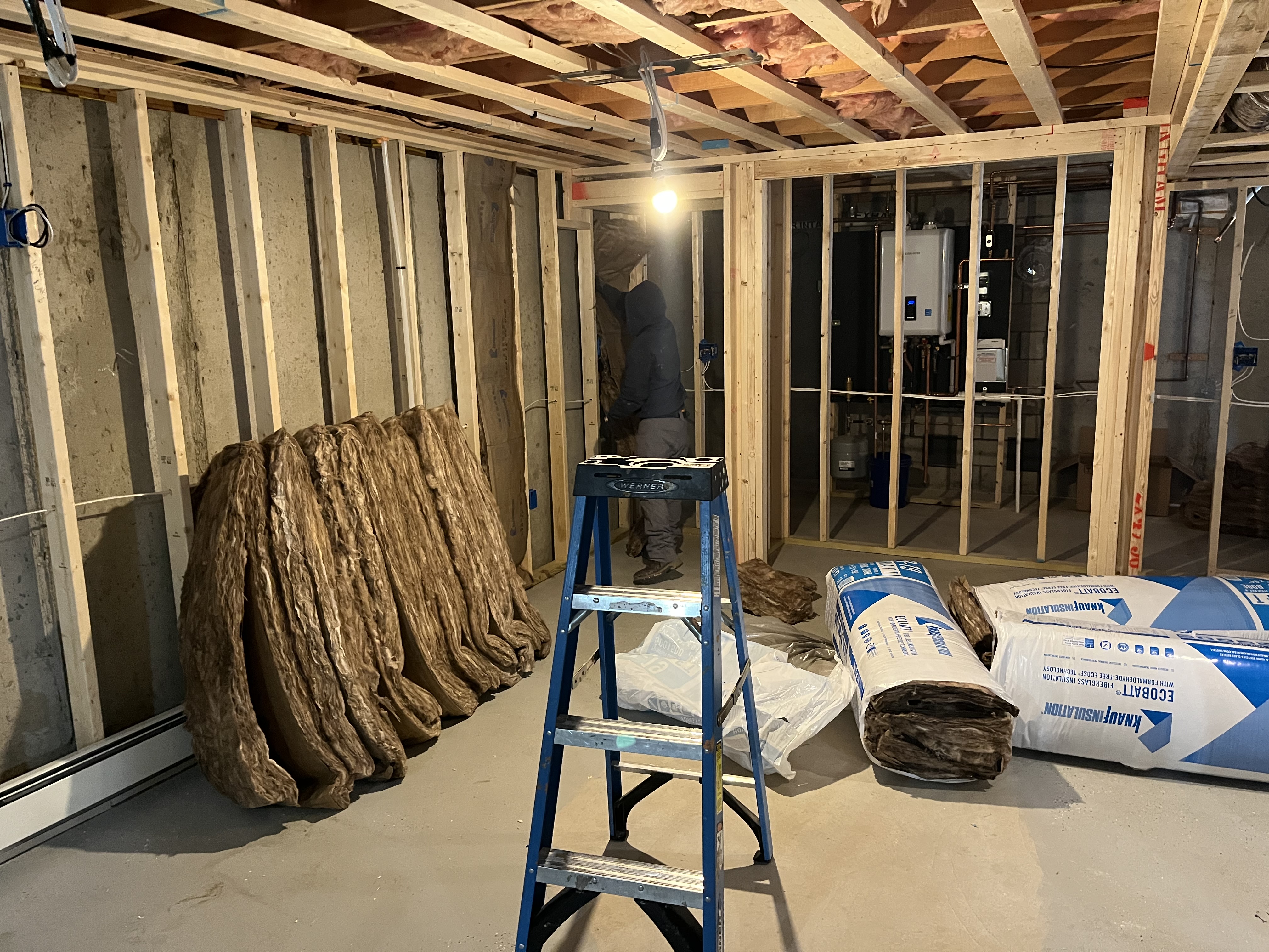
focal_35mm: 26
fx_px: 953
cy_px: 476
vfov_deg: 53.1
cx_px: 634
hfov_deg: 67.3
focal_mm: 5.1
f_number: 1.6
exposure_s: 1/60
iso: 500
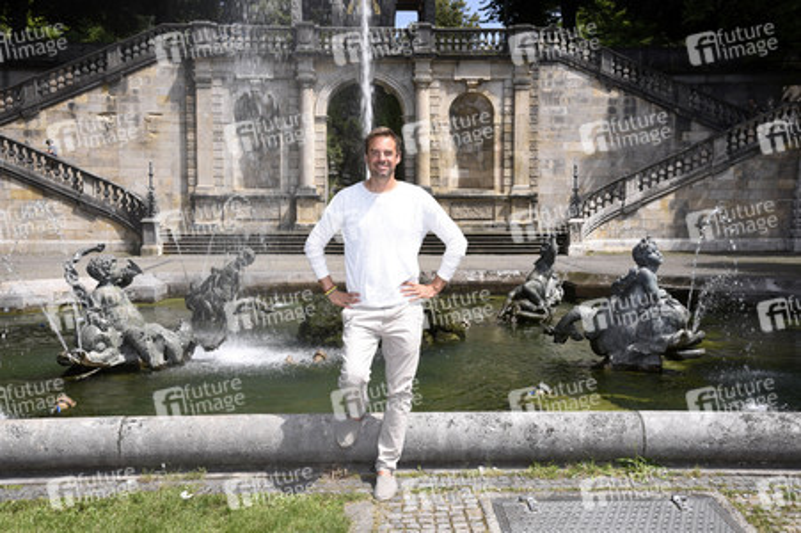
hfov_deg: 44.5
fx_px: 978
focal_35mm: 44
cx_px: 400
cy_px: 266
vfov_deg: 30.5
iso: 250
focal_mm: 44
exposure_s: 1/160
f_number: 11
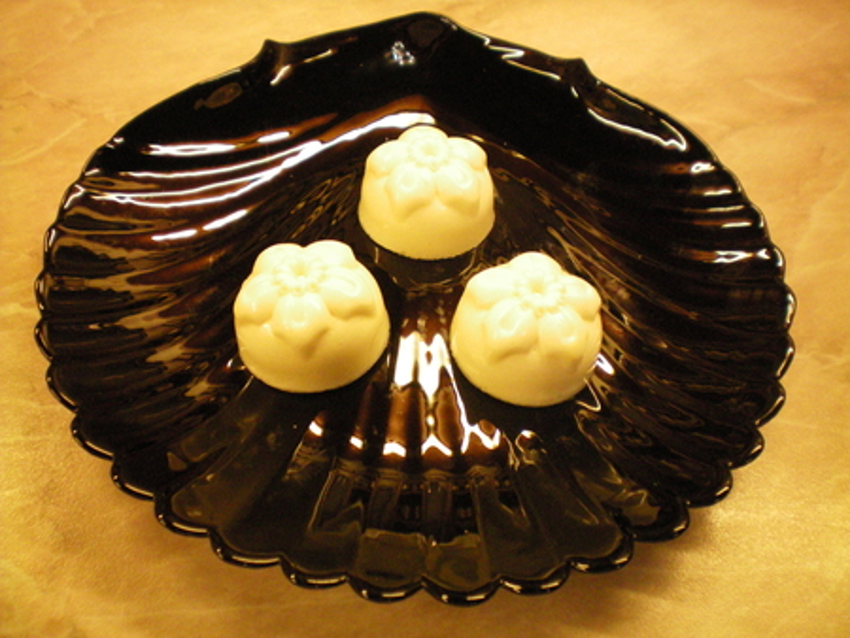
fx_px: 934
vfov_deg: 37.8
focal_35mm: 38
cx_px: 425
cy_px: 319
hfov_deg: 49.0
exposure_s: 1/50
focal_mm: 6.3
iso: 400
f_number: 3.1
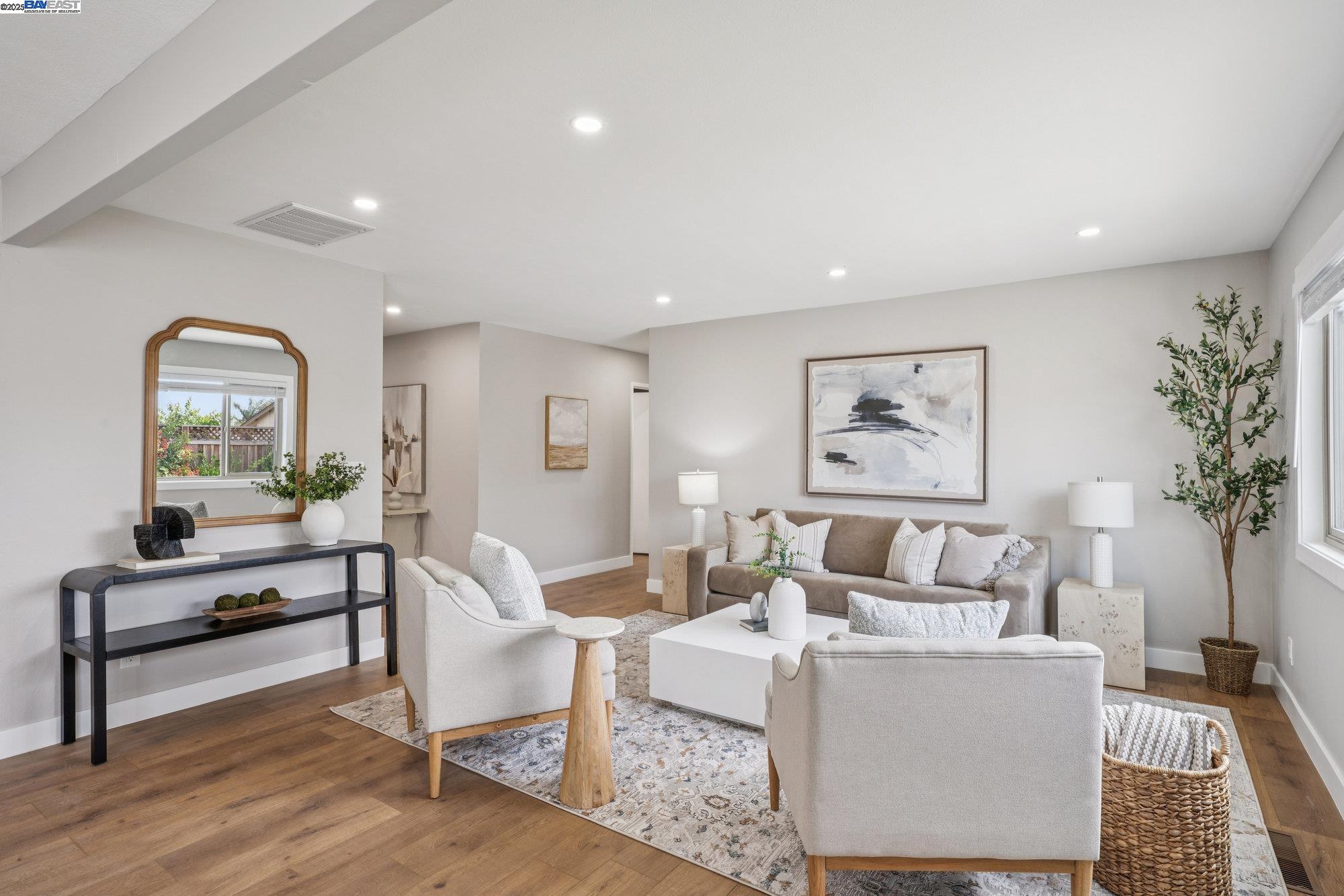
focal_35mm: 18
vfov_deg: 67.4
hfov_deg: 90.0
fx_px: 672
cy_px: 448
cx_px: 672
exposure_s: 1/8
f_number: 11
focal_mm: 18
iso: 200
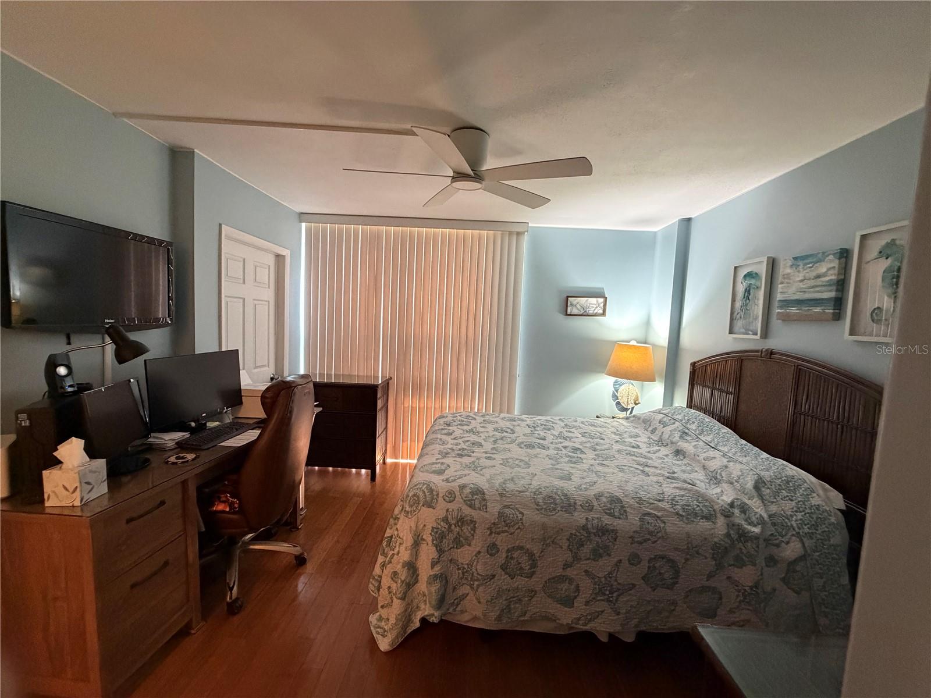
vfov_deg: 85.7
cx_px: 466
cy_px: 349
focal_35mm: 14
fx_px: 377
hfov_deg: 102.1
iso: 640
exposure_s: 1/60
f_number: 2.2
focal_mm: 2.22
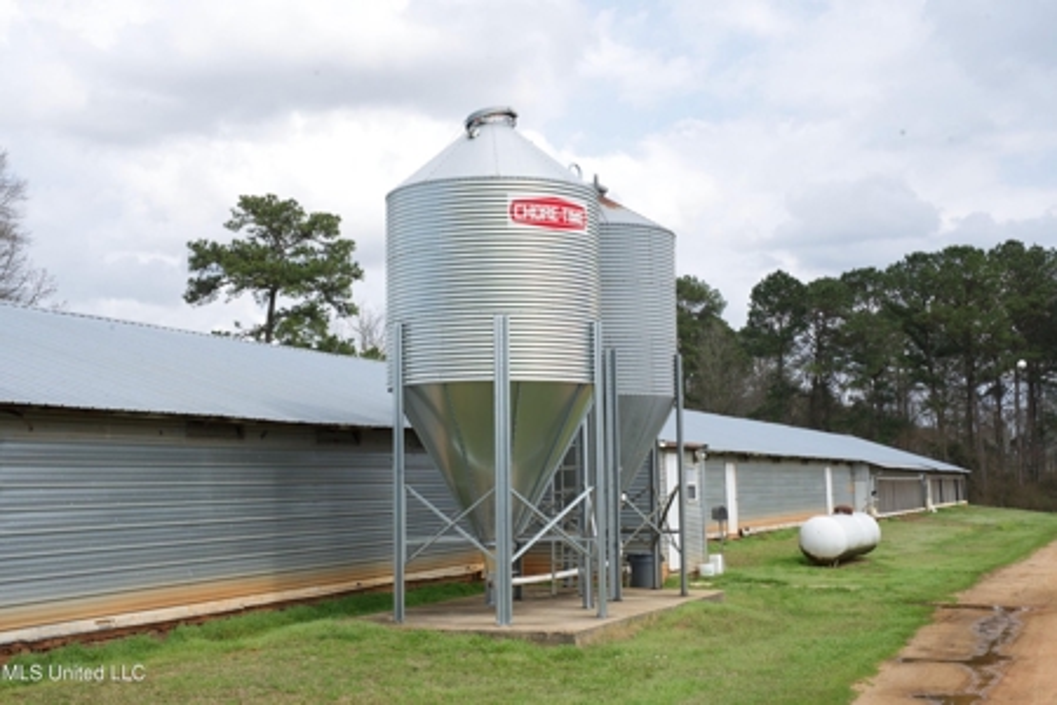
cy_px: 352
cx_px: 528
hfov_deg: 40.3
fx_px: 1439
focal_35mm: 49
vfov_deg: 27.5
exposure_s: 1/160
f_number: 16
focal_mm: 49
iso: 400
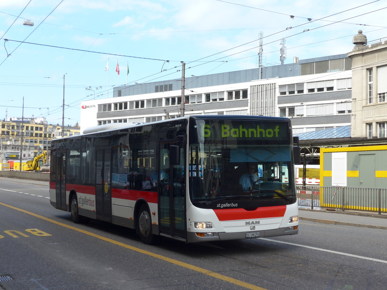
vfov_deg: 26.6
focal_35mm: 55
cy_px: 145
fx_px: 615
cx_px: 194
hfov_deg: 34.9
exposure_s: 1/400
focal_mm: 11.3
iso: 80
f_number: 3.4
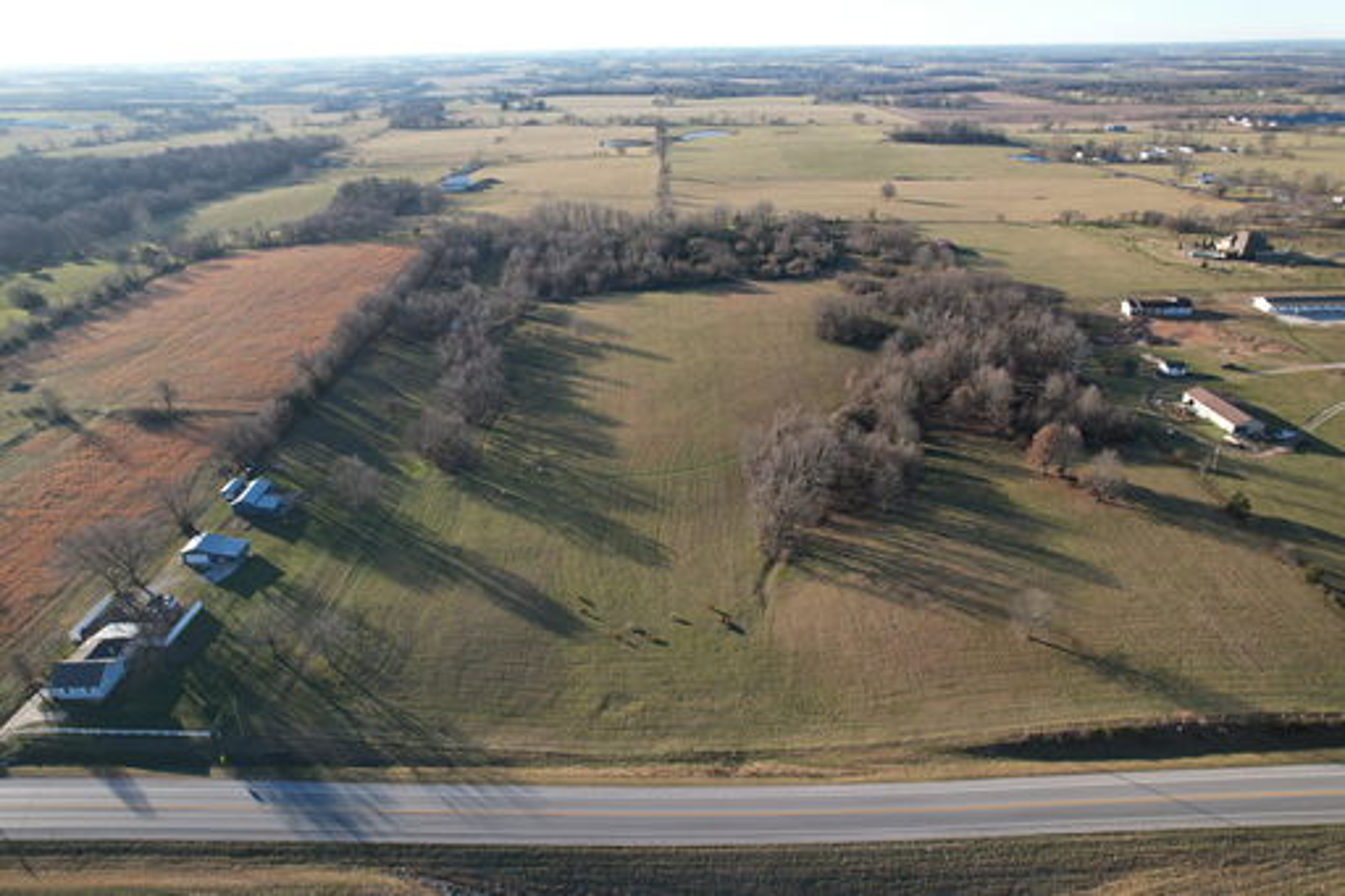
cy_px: 448
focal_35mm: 22
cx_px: 672
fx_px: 822
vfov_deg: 57.2
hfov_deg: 78.6
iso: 100
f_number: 2.8
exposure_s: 1/80
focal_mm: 8.38
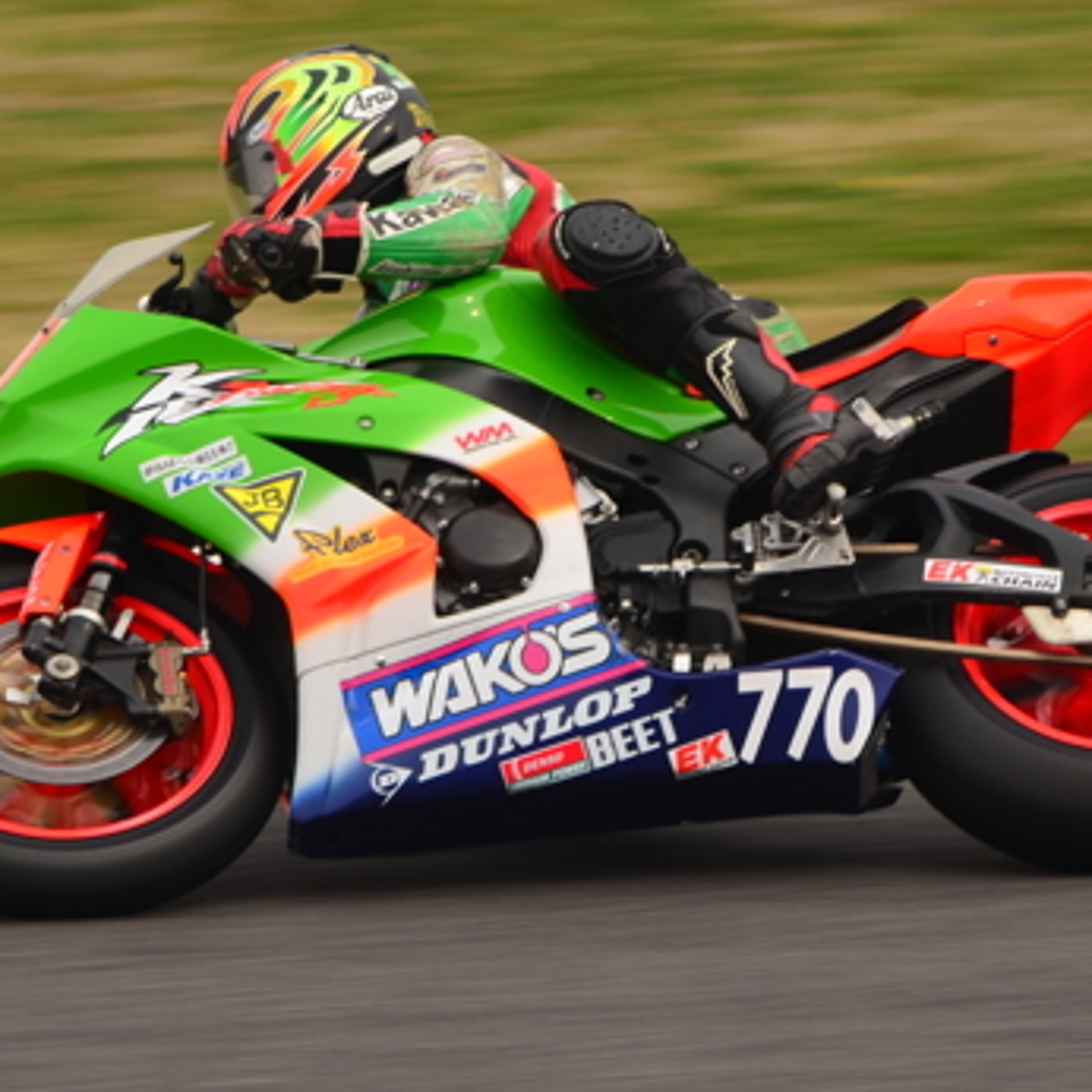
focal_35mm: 1131
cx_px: 600
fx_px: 40366
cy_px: 533
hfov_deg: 1.5
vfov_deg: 1.5
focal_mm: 300
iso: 100
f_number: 9
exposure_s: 1/250
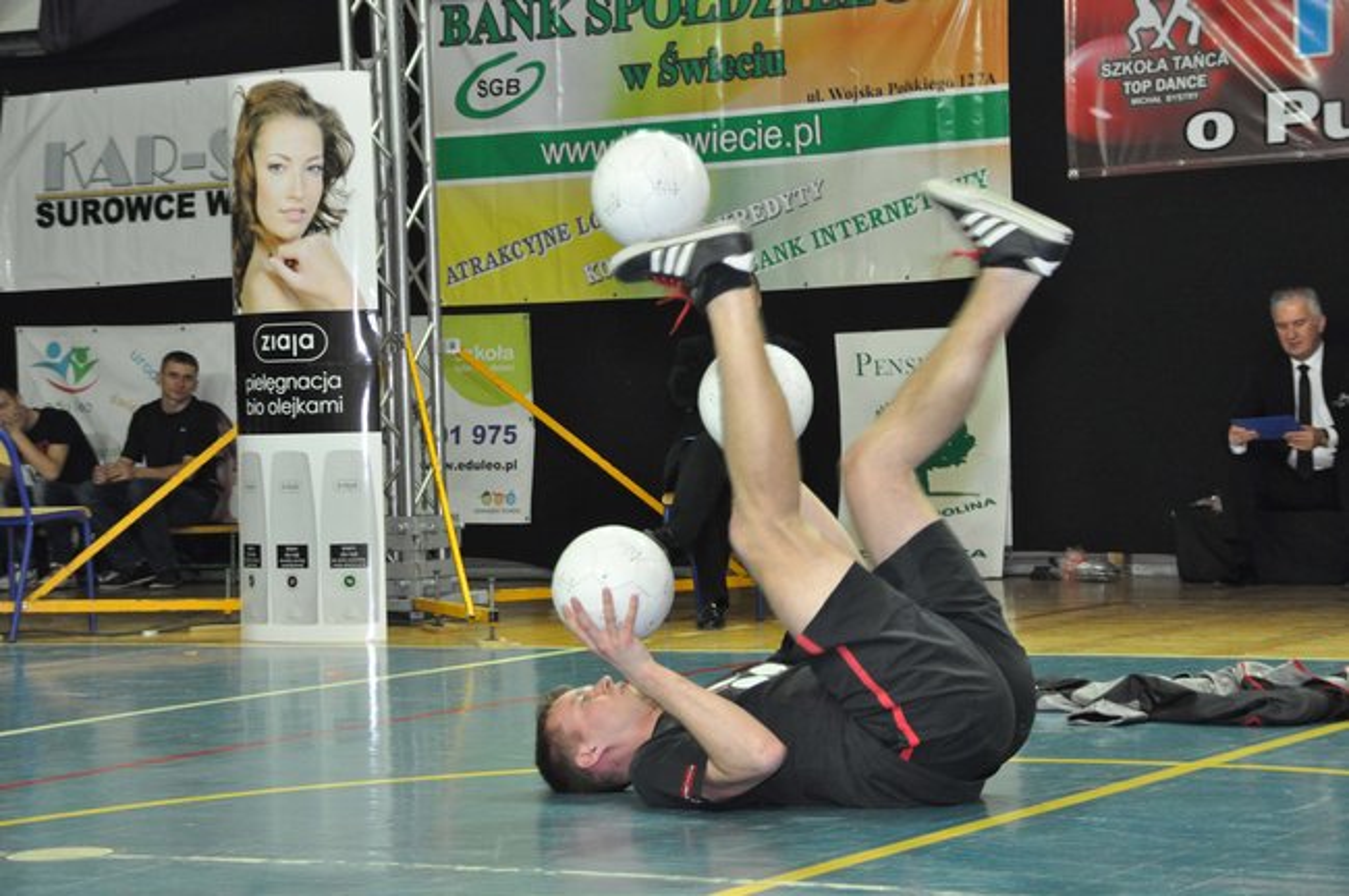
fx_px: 2920
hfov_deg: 26.0
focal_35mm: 78
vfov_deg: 17.5
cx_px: 674
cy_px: 448
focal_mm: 52
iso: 1400
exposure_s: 1/60
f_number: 6.3
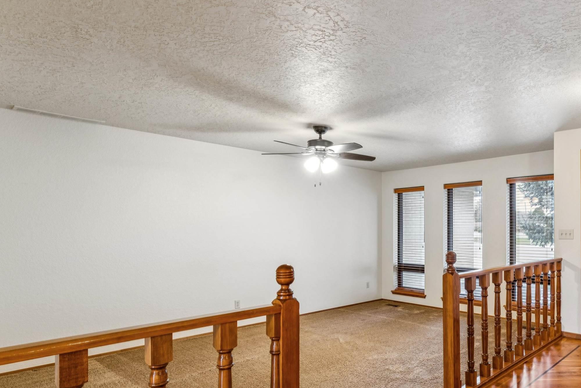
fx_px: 386
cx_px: 418
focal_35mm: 24
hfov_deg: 70.2
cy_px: 229
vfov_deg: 53.0
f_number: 13
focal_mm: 15.6
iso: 400
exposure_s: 1/1.67
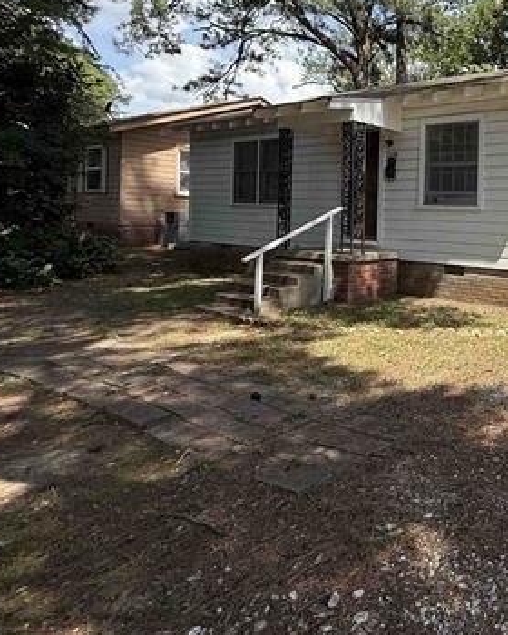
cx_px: 524
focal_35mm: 25
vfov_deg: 66.5
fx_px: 470
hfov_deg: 46.1
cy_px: 220
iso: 64
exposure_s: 1/1033
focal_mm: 2.22
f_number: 2.2
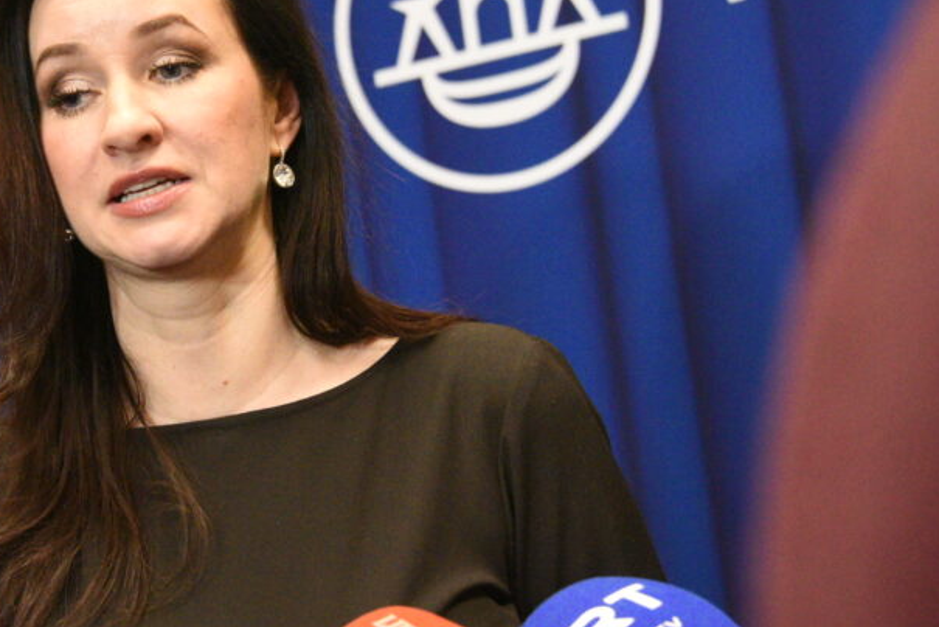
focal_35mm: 105
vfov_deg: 13.0
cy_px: 216
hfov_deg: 19.3
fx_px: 2740
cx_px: 200
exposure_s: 1/250
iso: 11400
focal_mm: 62
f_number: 5.6
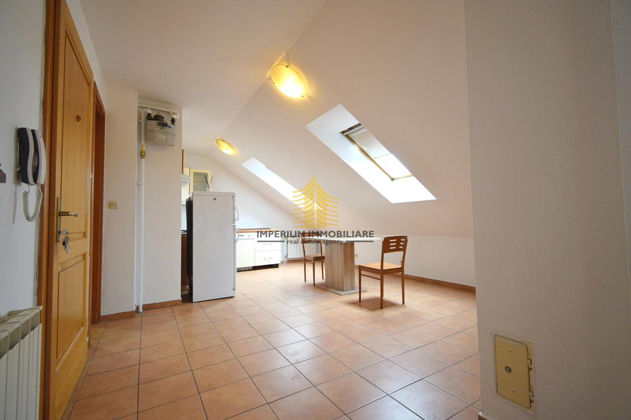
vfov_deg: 77.3
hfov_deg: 100.4
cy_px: 210
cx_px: 316
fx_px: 263
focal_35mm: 15
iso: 560
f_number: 4.5
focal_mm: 10
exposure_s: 1/25
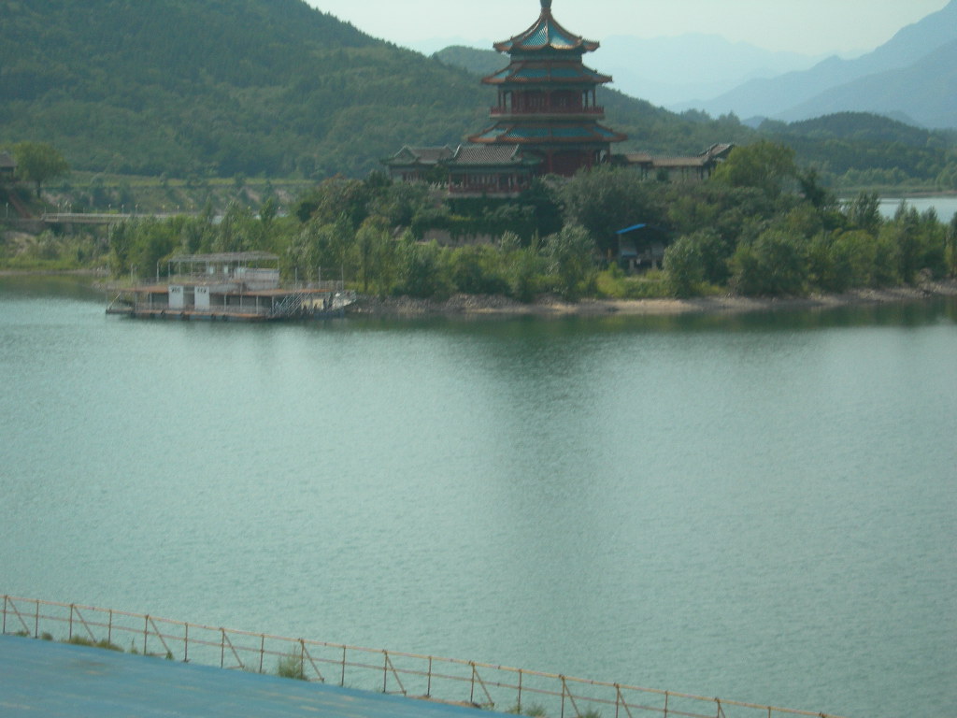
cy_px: 359
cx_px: 478
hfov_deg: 17.3
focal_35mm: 114
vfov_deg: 13.0
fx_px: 3152
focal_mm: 23.4
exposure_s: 1/172
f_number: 8.2
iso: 50
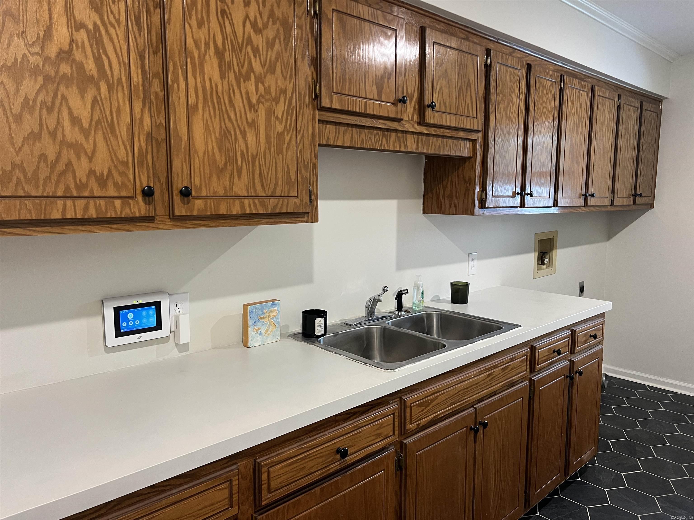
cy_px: 260
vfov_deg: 53.1
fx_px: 521
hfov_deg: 67.3
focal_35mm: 26
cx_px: 347
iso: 160
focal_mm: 5.7
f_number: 1.5
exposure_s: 1/60
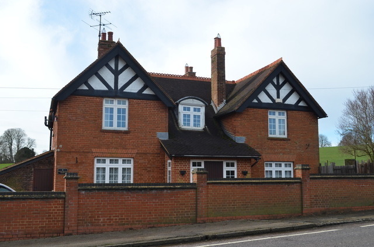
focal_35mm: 39
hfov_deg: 49.7
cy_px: 124
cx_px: 187
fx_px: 404
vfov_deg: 34.0
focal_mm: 26
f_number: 8
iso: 180
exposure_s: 1/250
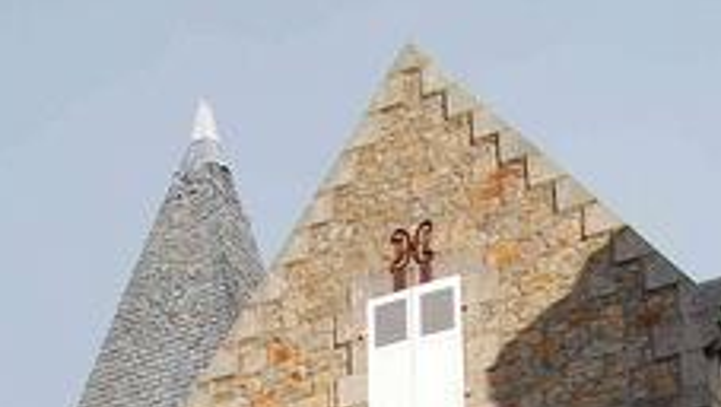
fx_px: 2066
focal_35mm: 108
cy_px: 871
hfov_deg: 19.7
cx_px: 240
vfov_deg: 10.2
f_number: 9
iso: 200
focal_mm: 26
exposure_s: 1/320
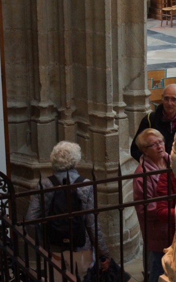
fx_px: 991
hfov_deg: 10.1
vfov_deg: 16.2
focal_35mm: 129
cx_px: 126
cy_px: 131
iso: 1600
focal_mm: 50
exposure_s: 1/25
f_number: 5.6
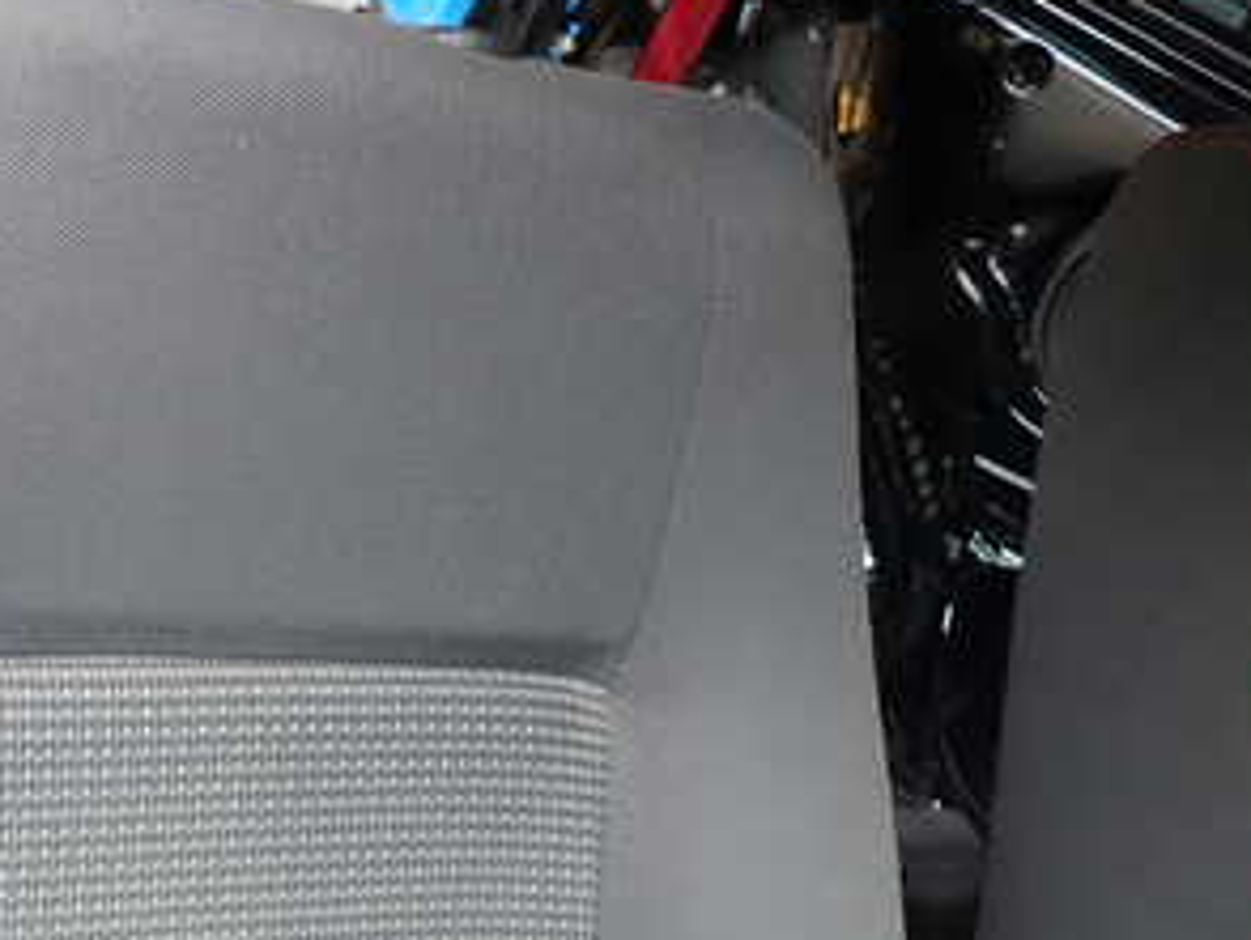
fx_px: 1845
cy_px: 766
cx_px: 140
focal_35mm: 51
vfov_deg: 28.0
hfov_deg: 35.4
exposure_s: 1/100
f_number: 2
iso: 100
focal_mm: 4.5
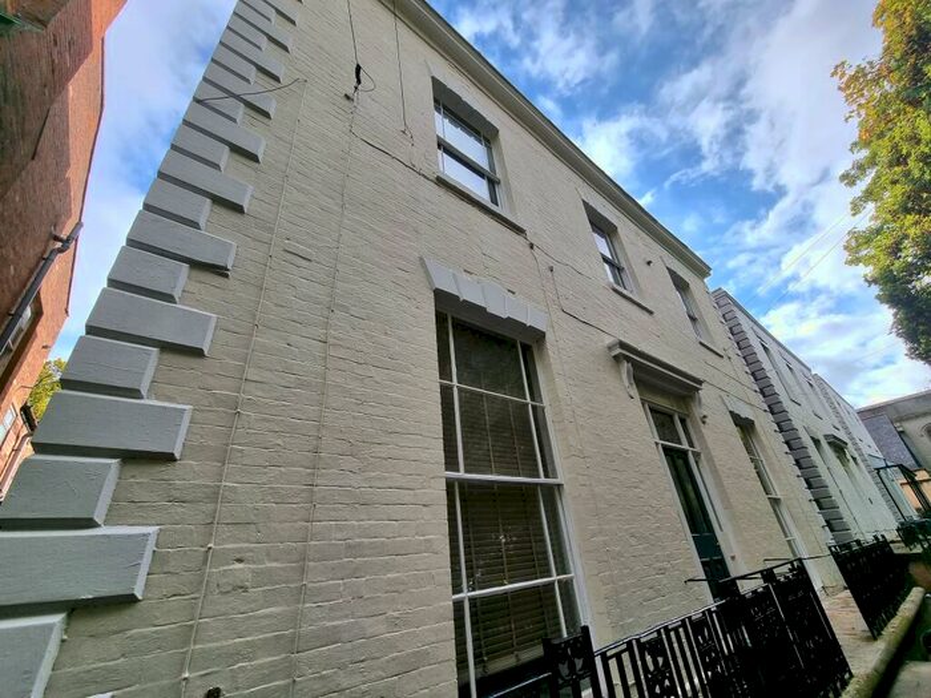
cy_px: 349
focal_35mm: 13
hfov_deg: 106.2
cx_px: 466
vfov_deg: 89.9
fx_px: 350
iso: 50
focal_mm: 2.2
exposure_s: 1/2000
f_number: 2.2
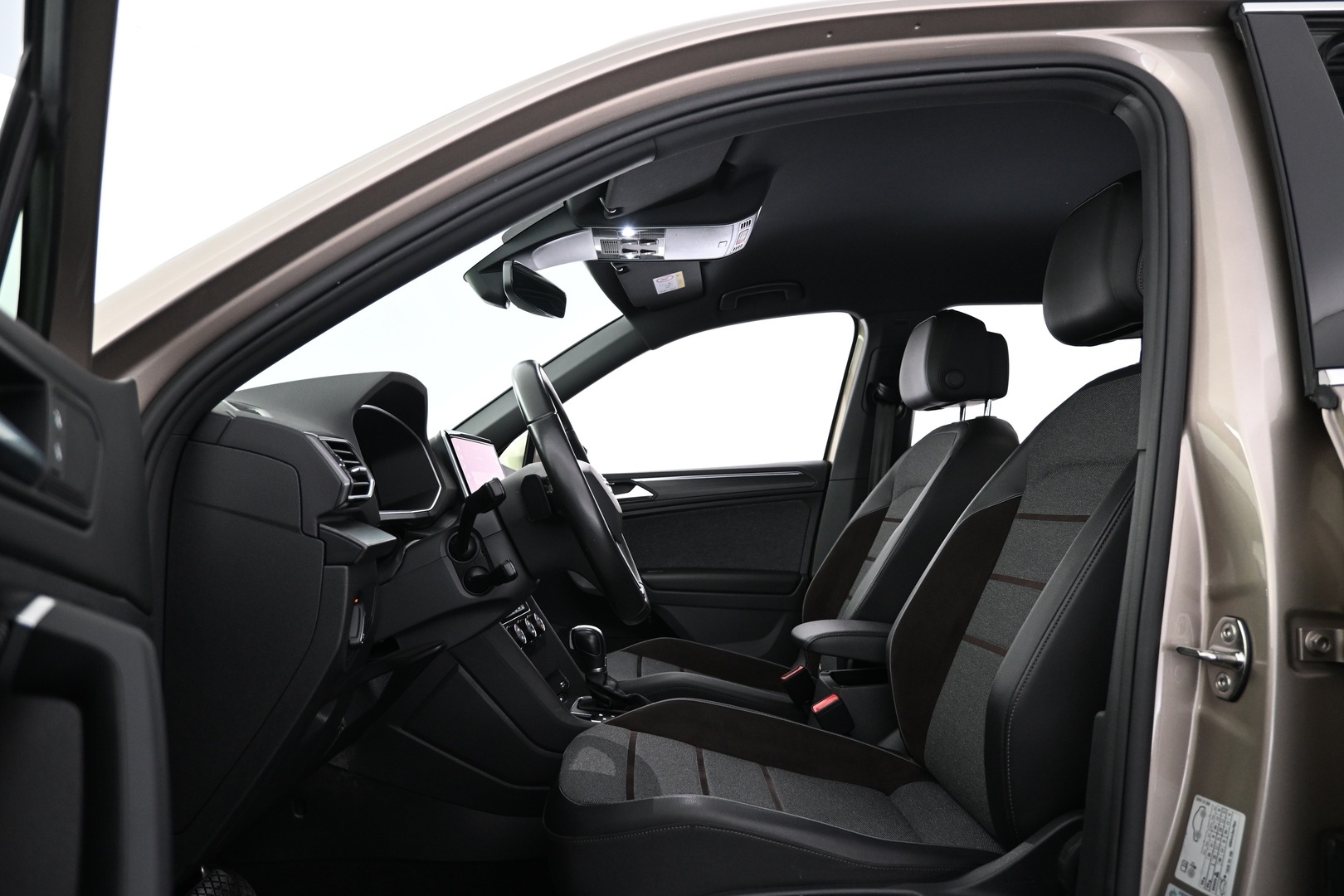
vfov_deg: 53.1
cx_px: 672
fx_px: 896
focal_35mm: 24
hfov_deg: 73.7
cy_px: 448
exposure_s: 1/25
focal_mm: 16
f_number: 3.5
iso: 1100
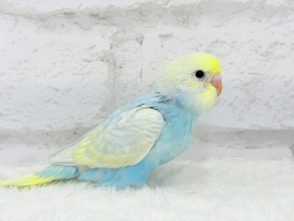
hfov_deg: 36.8
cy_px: 110
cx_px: 147
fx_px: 442
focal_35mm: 52
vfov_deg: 28.0
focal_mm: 5.96
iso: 32
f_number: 1.6
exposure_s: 1/50
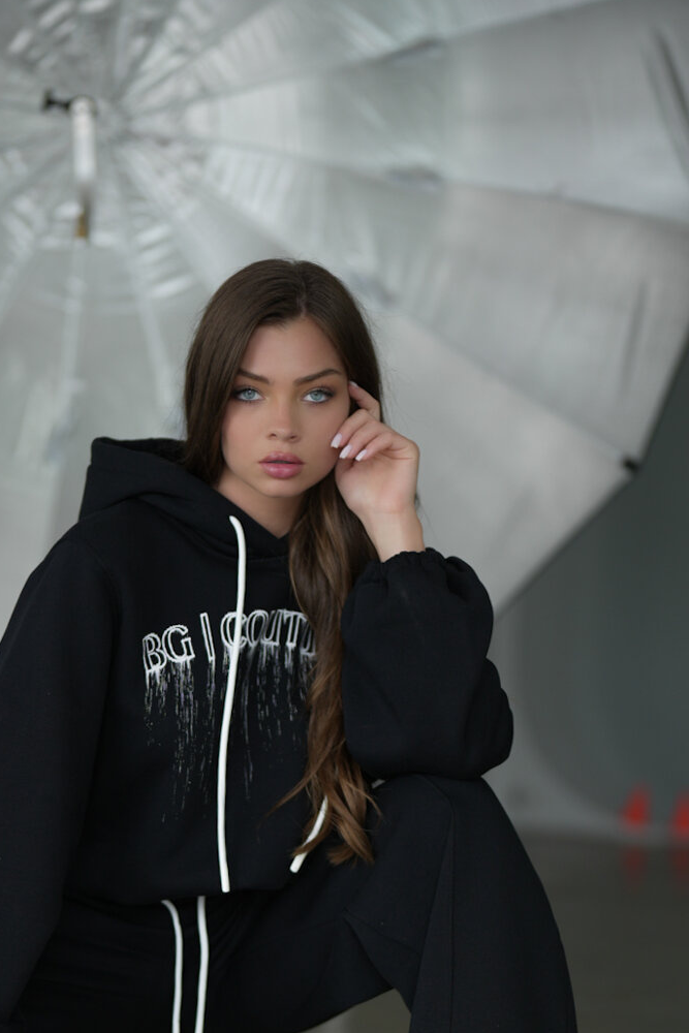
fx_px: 2296
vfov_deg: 25.1
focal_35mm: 80
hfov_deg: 17.0
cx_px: 248
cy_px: 762
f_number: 1.4
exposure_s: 1/320
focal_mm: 50
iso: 125
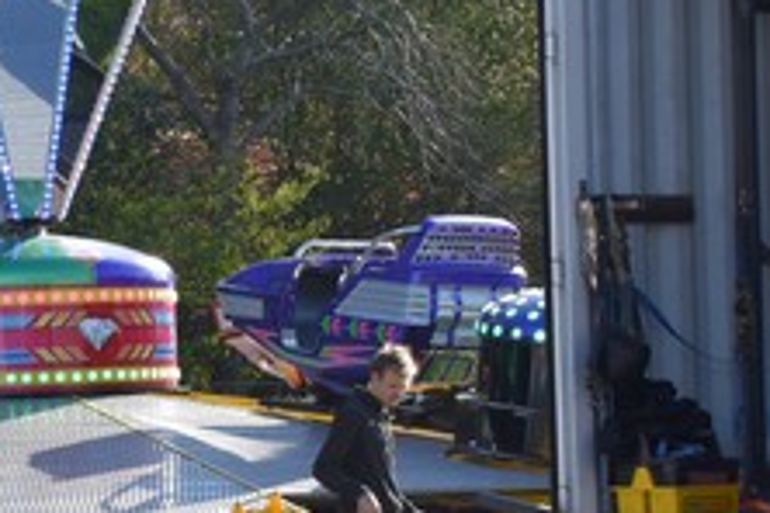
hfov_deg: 10.8
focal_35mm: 189
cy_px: 276
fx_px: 4038
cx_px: -10
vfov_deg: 7.3
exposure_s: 1/500
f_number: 8
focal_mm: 35
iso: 500
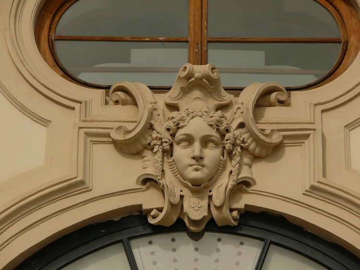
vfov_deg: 6.5
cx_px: 180
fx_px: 2381
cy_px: 135
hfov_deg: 8.6
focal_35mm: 229
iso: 100
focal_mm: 48.5
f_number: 5.6
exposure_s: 1/500
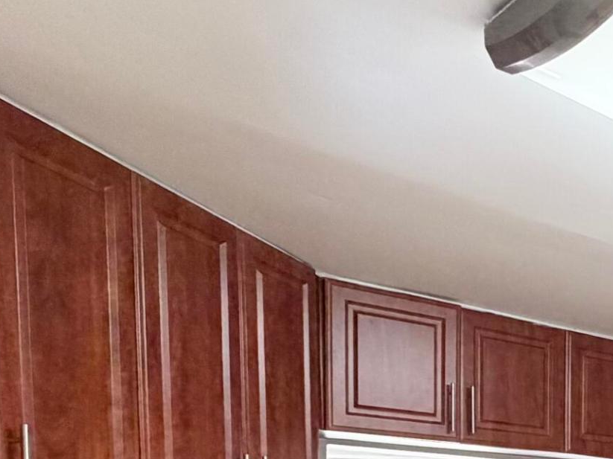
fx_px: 868
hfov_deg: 30.5
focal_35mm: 49
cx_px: 801
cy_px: 600
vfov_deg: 25.5
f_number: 2.2
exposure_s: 1/60
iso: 320
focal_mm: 2.22
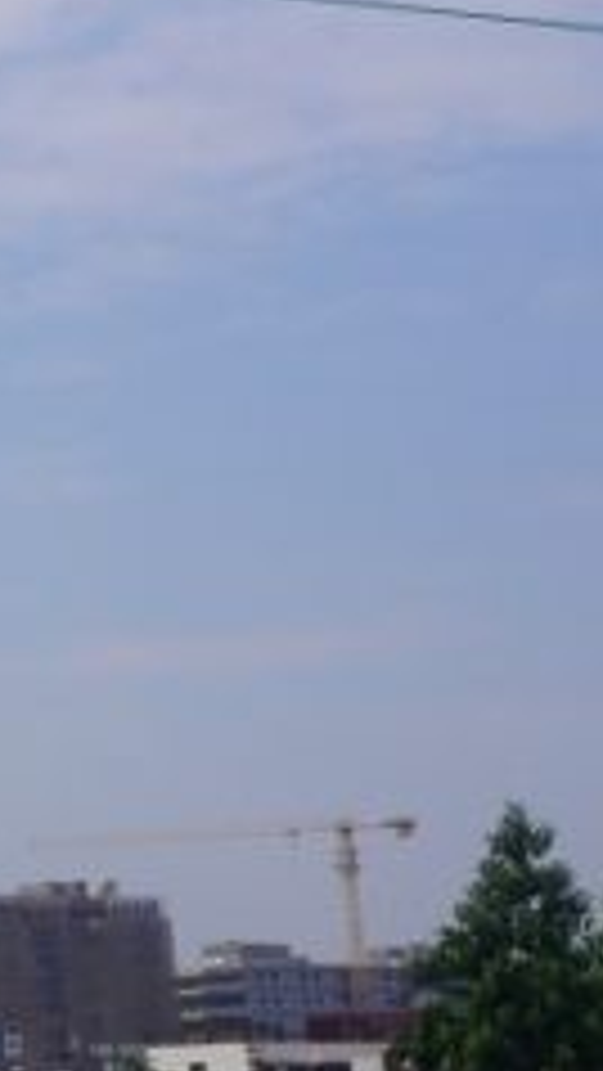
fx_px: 3068
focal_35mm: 108
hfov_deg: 8.6
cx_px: -1404
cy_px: 529
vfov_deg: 19.8
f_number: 10
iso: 100
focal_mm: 16
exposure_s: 1/250
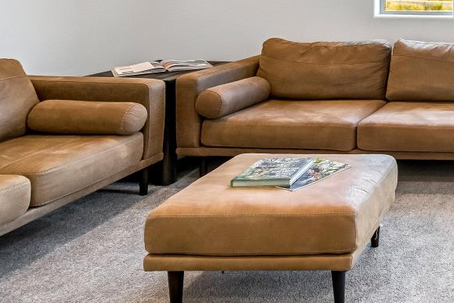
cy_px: -27
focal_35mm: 39
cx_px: 550
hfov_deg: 37.1
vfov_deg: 30.7
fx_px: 492
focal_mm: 10
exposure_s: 1/13
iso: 400
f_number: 9
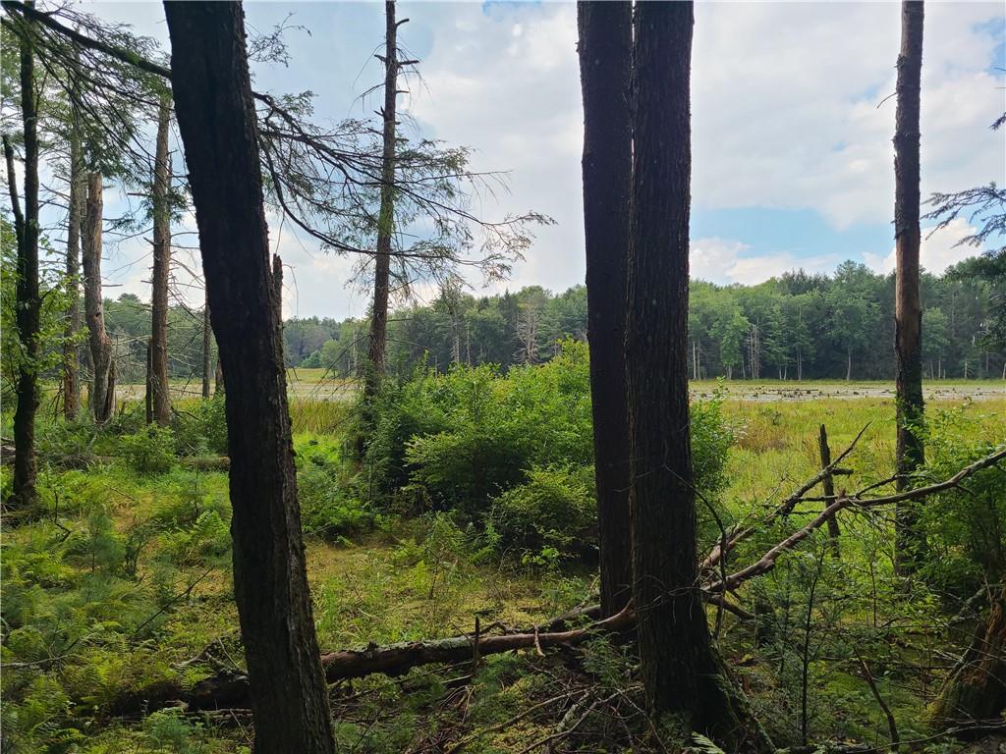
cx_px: 503
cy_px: 377
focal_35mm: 26
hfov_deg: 67.3
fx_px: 756
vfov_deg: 53.1
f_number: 1.8
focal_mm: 5.4
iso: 40
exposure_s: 1/823
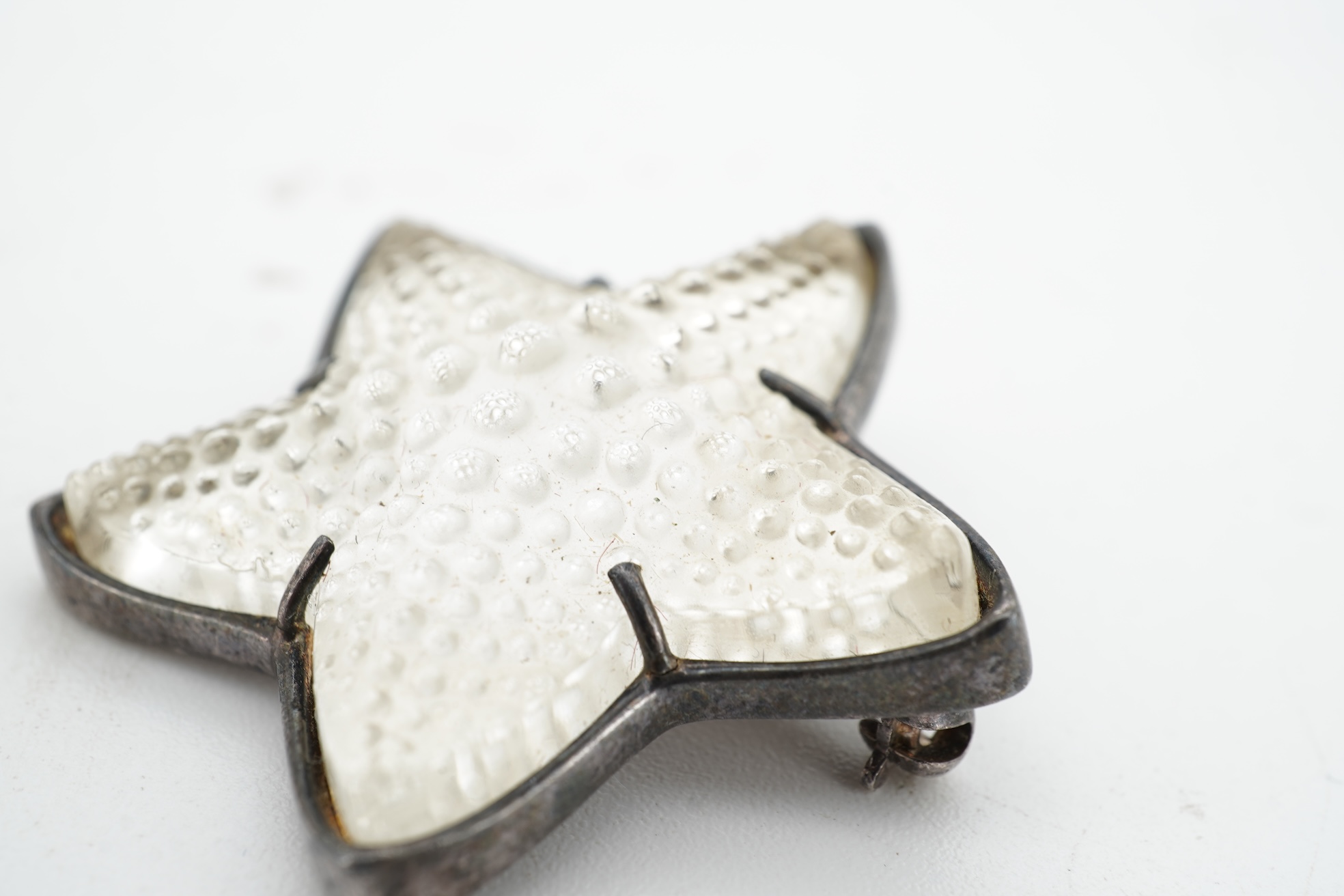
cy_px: 448
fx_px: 1680
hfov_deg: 43.6
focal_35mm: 45
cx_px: 672
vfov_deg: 29.9
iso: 100
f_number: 18
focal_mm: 30
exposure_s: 1/60
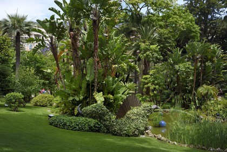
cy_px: 76
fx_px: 221
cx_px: 114
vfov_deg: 37.9
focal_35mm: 35
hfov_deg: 54.4
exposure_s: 1/200
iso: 200
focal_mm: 35
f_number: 9
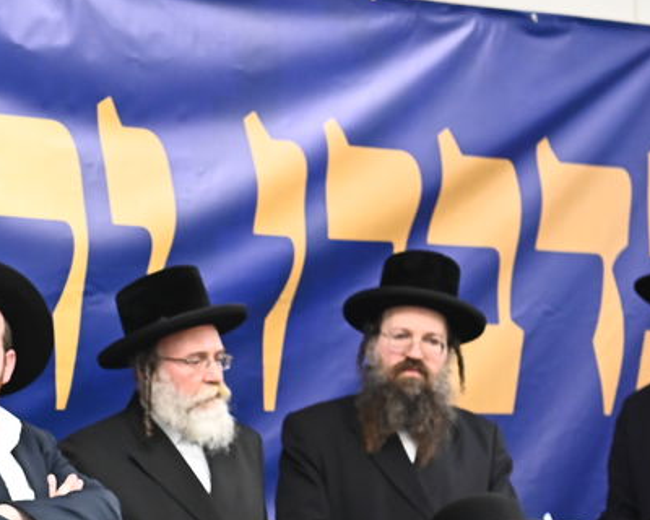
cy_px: 528
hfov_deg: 10.2
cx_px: -223
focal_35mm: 184
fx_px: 3540
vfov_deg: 8.4
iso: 2000
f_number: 4.5
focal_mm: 56
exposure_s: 1/160
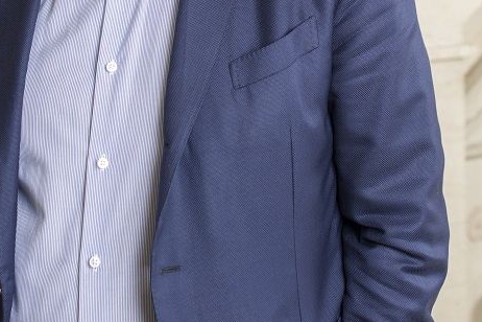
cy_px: -92
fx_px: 1740
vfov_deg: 10.3
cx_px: 312
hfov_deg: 15.7
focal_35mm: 130
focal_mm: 50
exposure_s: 1/100
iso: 100
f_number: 5
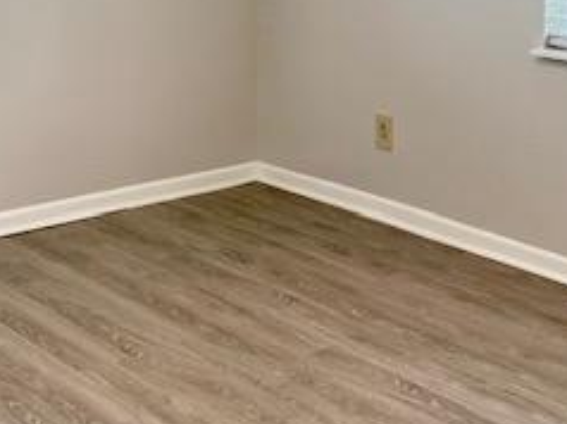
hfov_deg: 27.5
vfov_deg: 20.4
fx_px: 1145
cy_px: 21
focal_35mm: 70
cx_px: 410
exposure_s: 1/120
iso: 80
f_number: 1.8
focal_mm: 4.25
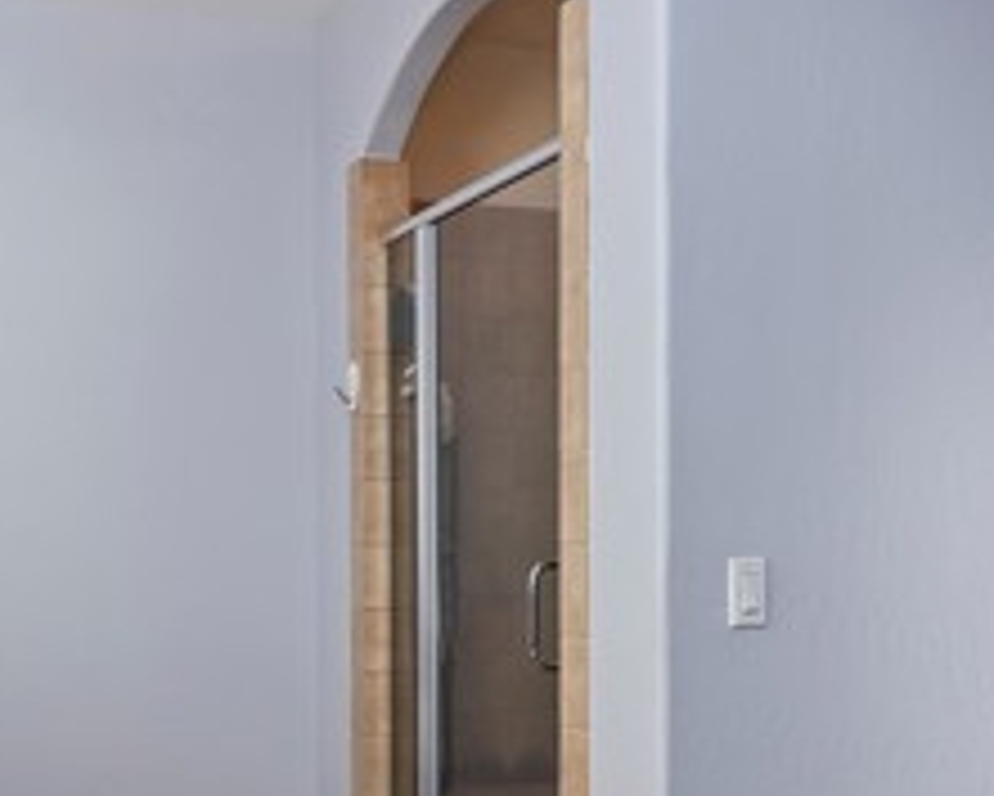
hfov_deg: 45.3
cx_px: 184
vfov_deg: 38.9
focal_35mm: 38
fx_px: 1118
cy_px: 508
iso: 500
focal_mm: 14
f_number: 10
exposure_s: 1/15
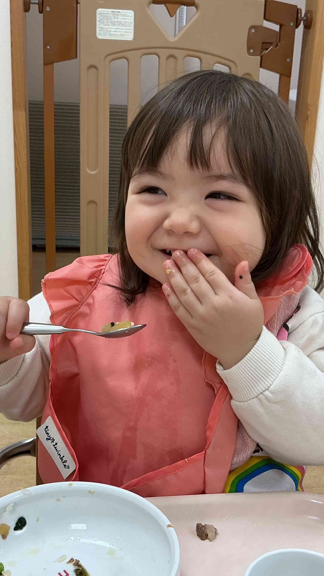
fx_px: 657
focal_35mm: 43
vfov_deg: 47.4
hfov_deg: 27.7
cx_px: 182
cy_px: 289
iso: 32
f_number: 1.8
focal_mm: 3
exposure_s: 1/120
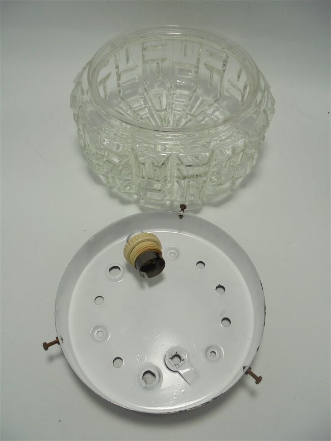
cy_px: 220
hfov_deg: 53.1
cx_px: 166
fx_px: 331
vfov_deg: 67.3
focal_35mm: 26
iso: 100
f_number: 3.5
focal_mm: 4.6
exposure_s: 1/200
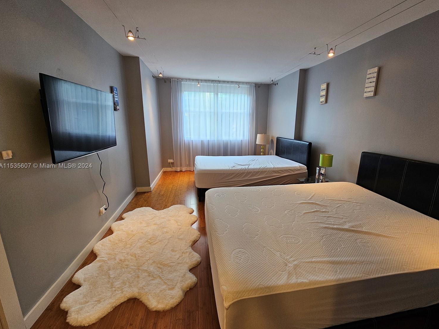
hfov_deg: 101.9
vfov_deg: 85.7
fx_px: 178
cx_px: 234
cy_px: 166
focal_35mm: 14
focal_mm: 2.2
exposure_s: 1/60
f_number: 2.2
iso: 64
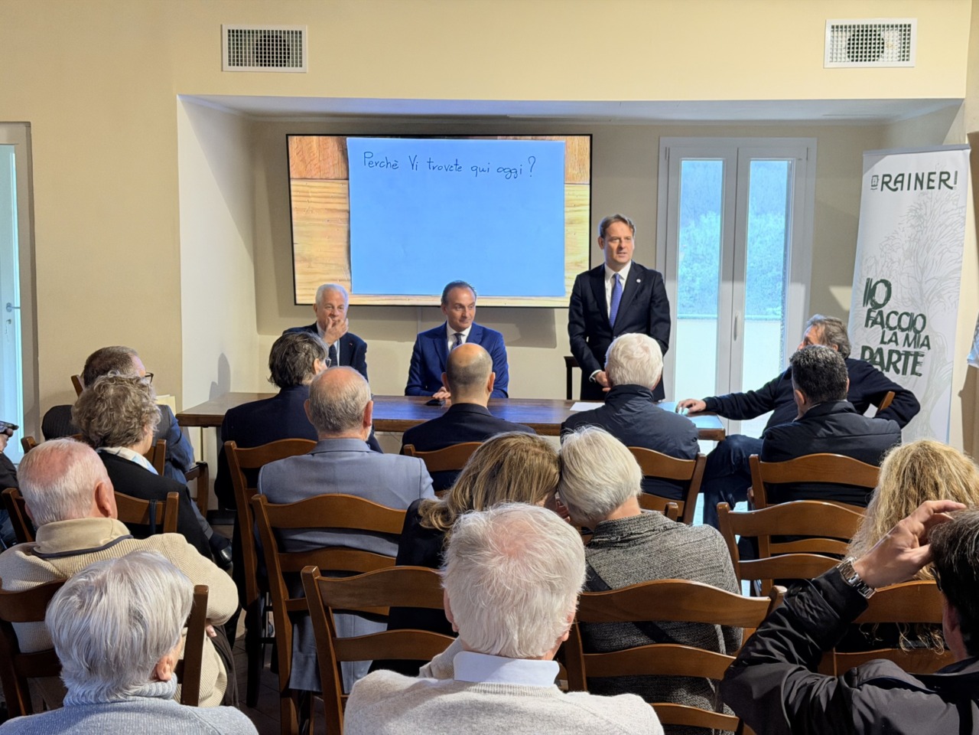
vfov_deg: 30.3
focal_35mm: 48
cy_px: 368
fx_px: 1358
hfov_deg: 39.7
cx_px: 490
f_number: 1.78
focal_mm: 6.76
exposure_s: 1/50
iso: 250
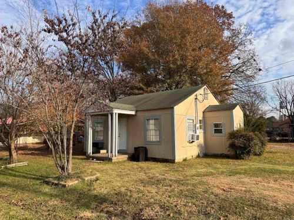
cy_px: 110
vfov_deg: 56.8
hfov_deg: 71.6
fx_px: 204
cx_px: 147
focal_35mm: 24
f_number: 1.78
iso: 80
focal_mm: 6.76
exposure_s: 1/2833
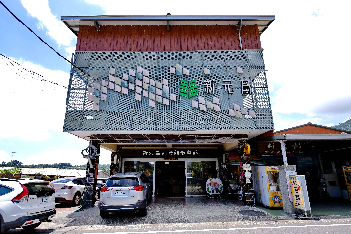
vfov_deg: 61.9
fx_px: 195
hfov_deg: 84.0
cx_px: 176
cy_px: 117
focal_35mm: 20
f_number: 2.8
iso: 100
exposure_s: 1/1100
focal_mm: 13
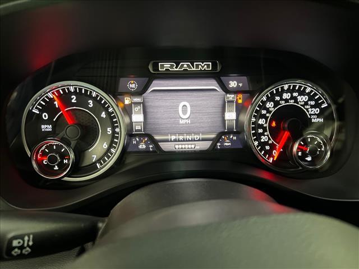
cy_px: 134
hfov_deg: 67.3
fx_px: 270
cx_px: 180
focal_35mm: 26
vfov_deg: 53.1
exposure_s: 1/40
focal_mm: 5.7
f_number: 1.5
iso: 400
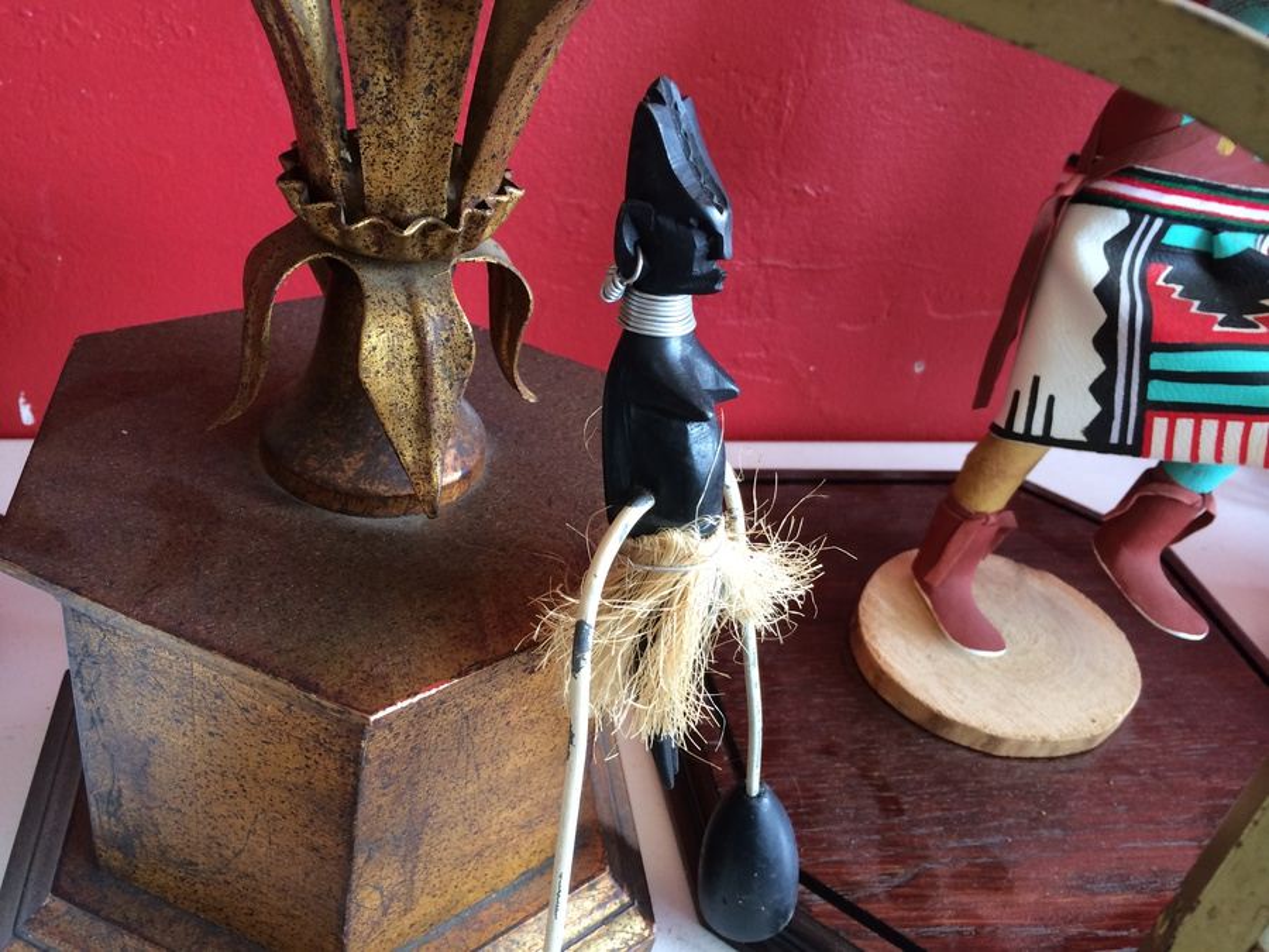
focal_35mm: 30
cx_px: 634
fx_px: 1100
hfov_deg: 60.0
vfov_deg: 46.8
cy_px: 476
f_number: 2.2
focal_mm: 4.12
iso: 64
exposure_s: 1/30
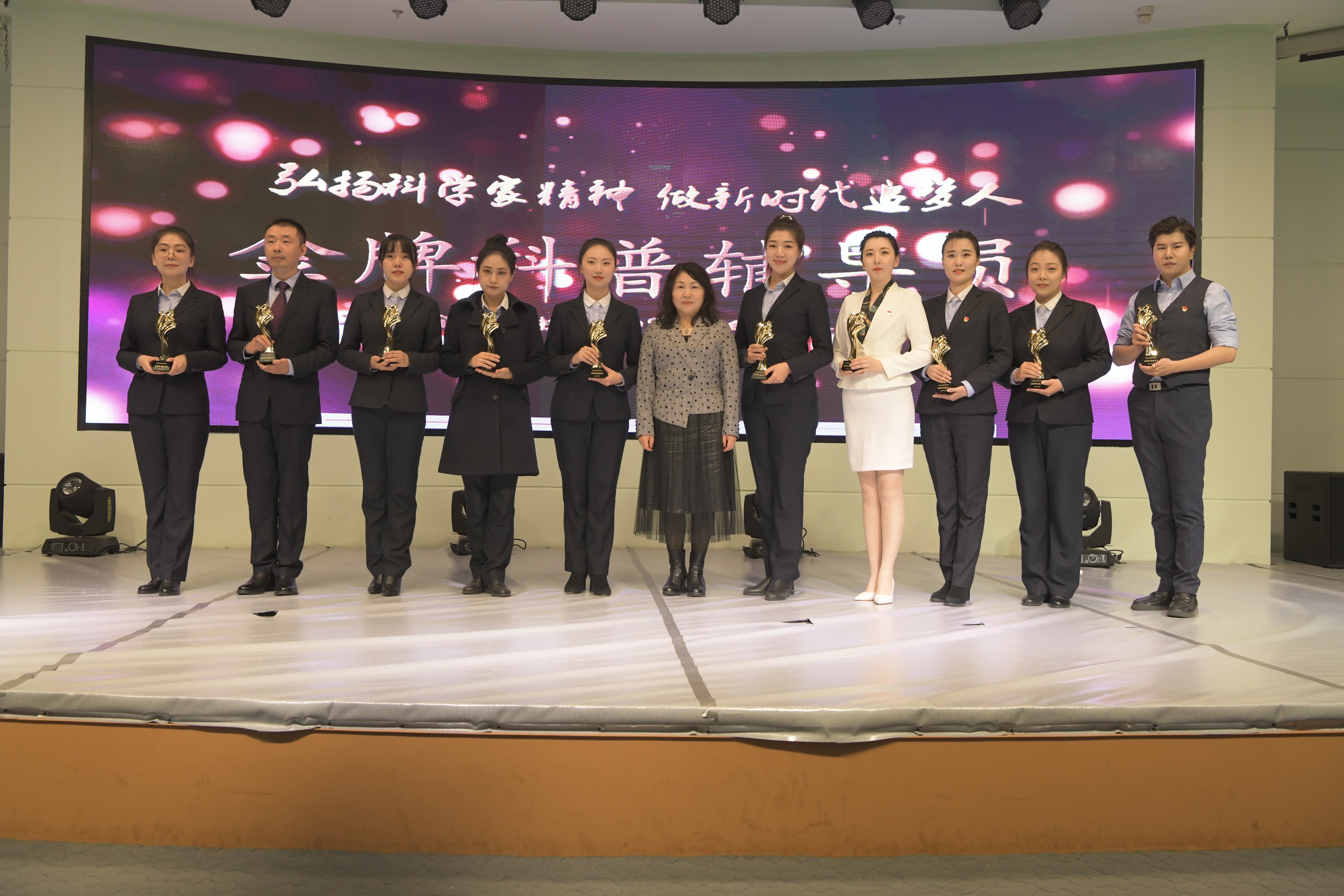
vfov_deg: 41.1
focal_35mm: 32
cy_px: 448
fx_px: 1195
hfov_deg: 58.7
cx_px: 672
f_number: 7.1
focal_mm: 32
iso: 2000
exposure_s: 1/125
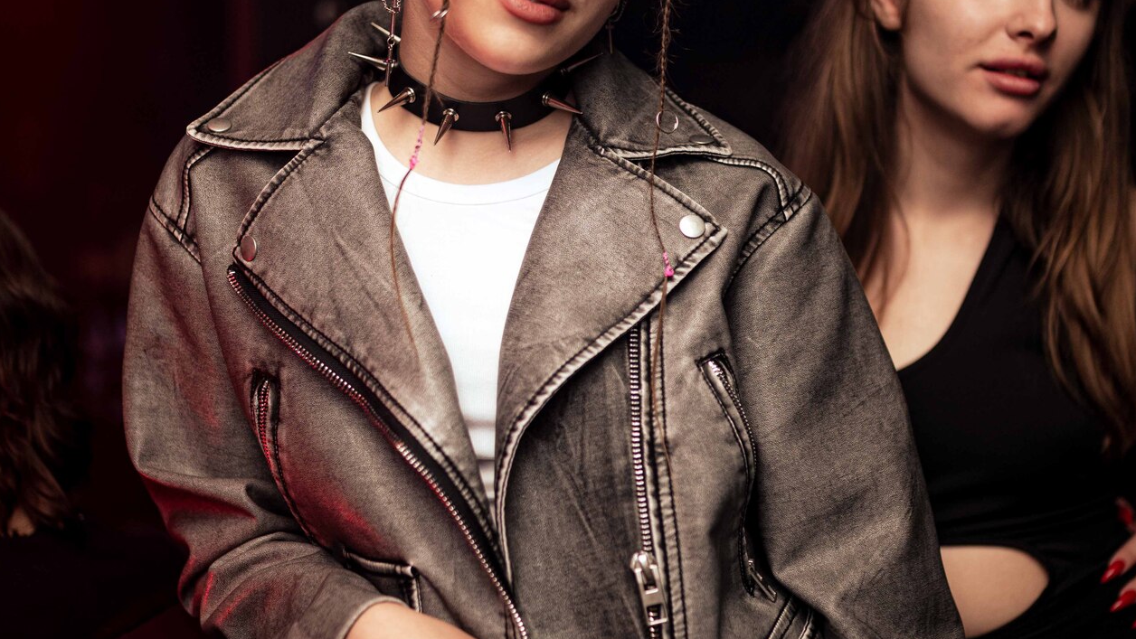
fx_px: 1687
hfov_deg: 37.2
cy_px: 343
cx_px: 573
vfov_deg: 21.5
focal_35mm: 56
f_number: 1.8
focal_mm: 35
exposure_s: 1/160
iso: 250
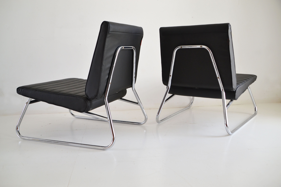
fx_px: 258
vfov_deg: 40.0
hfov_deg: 57.2
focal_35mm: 33
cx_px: 140
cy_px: 94
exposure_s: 1/60
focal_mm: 22
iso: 400
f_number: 3.8
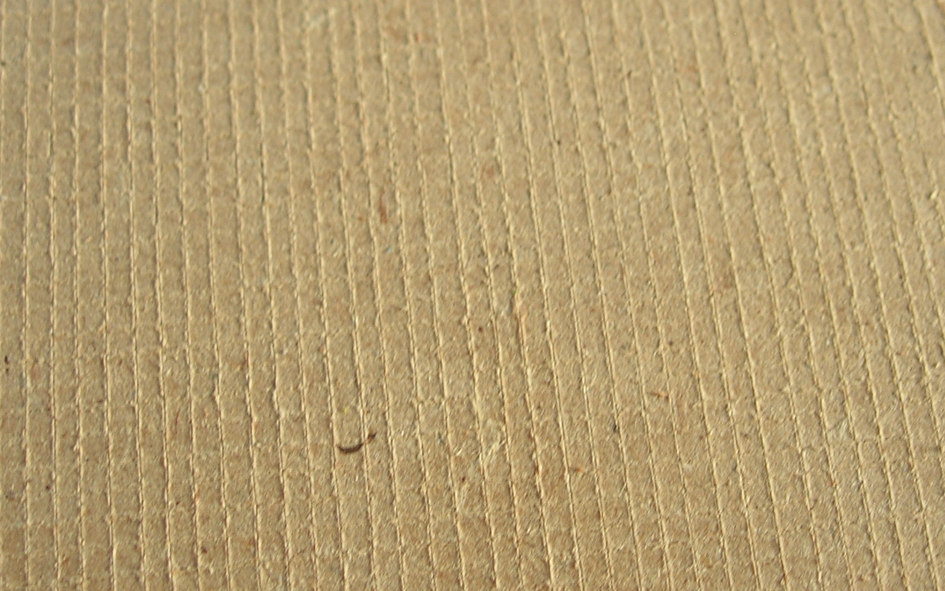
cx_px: 567
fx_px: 1649
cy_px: 194
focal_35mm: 64
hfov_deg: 31.9
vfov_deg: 20.3
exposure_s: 1/12.7
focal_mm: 7.8
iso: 64
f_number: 2.8
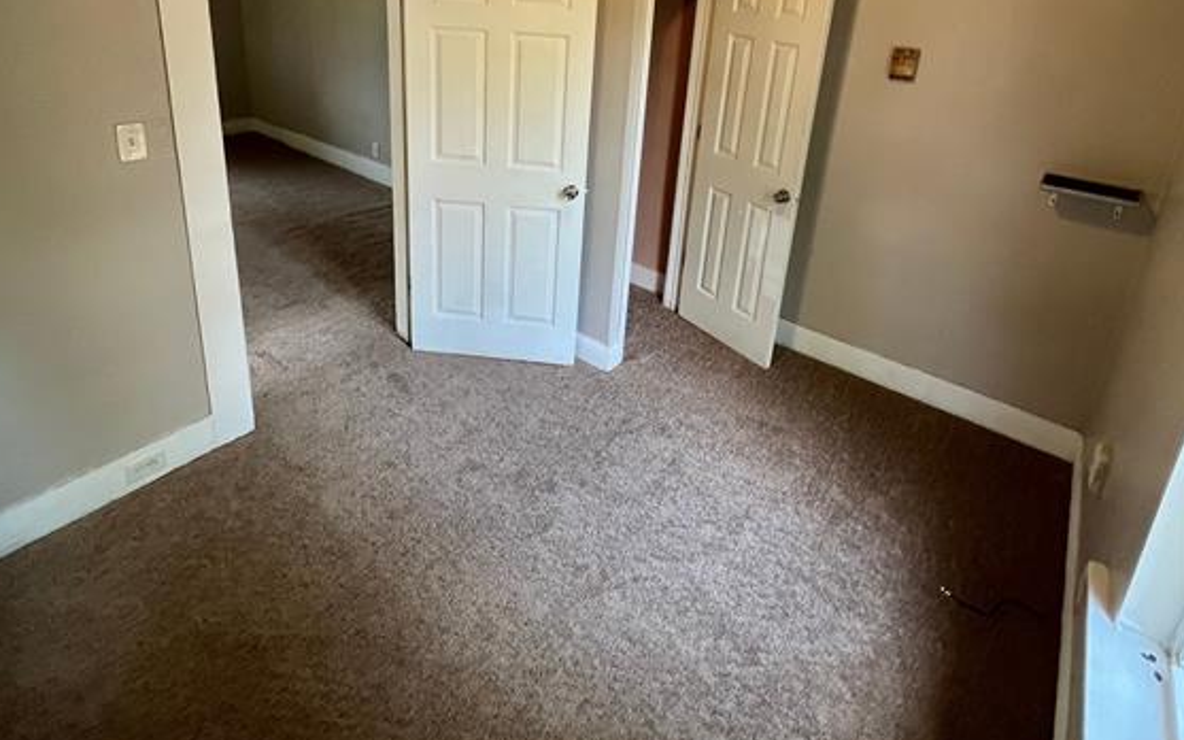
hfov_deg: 88.0
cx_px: 578
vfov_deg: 58.0
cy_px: 159
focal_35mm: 19
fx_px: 613
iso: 250
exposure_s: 1/96
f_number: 1.8
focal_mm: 1.57
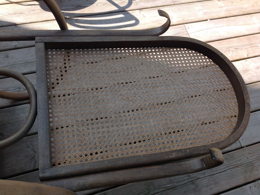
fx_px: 262
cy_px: 98
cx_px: 130
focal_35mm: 35
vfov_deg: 40.6
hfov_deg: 52.7
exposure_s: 1/864
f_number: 2.4
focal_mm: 4.28
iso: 50
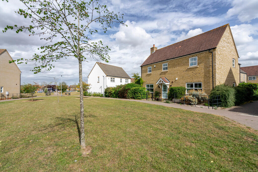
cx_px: 129
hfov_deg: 96.7
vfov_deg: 73.8
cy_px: 86
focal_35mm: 16
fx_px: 115
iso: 250
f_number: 8
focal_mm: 16
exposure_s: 1/1000
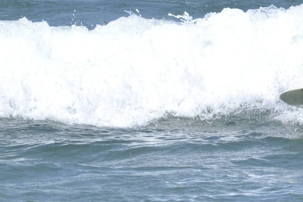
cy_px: 149
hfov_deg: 1.5
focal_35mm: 1361
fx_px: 11454
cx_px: 365
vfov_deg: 1.0
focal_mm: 300
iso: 800
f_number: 10
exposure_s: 1/2000
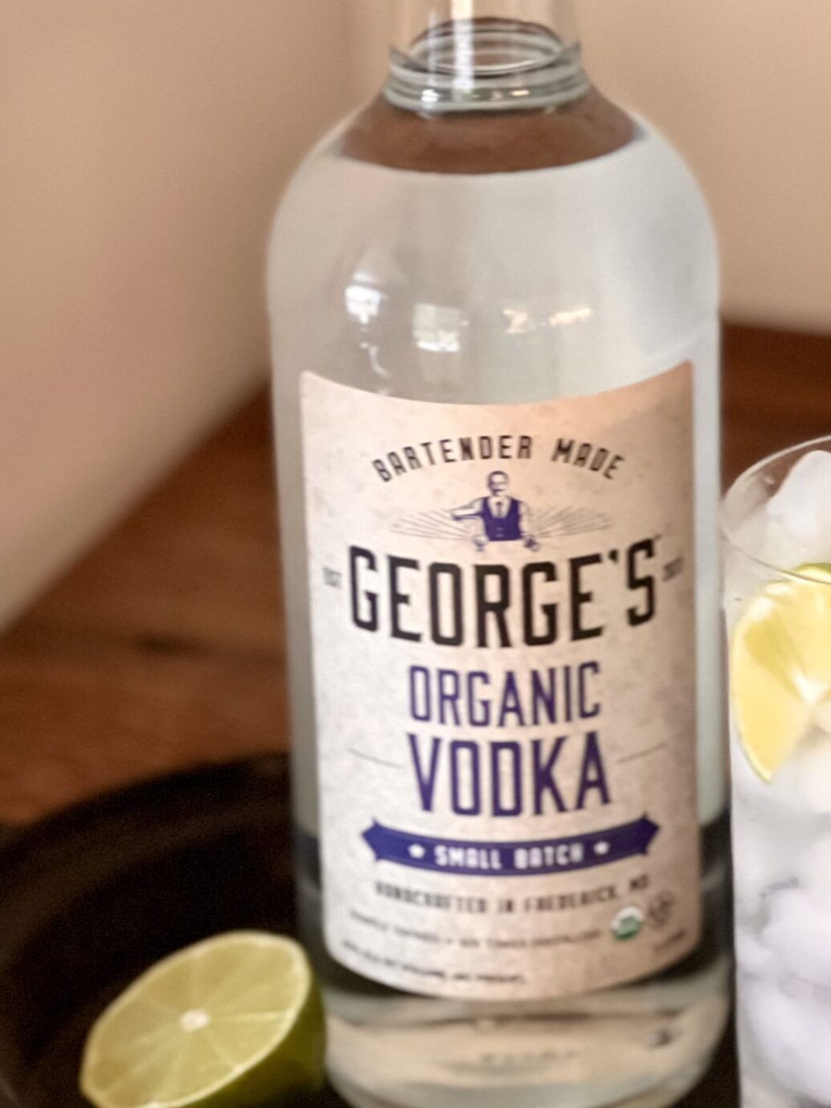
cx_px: 745
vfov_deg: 13.8
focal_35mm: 143
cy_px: 475
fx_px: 4576
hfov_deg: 10.3
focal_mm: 9
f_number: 2.8
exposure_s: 1/15
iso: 640
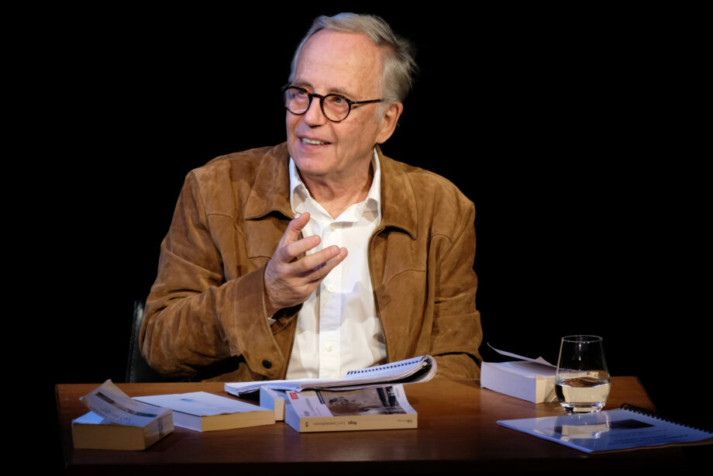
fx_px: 7132
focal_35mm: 360
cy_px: 238
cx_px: 356
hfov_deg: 5.7
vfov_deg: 3.8
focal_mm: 239.8
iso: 2000
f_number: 6.4
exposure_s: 1/50
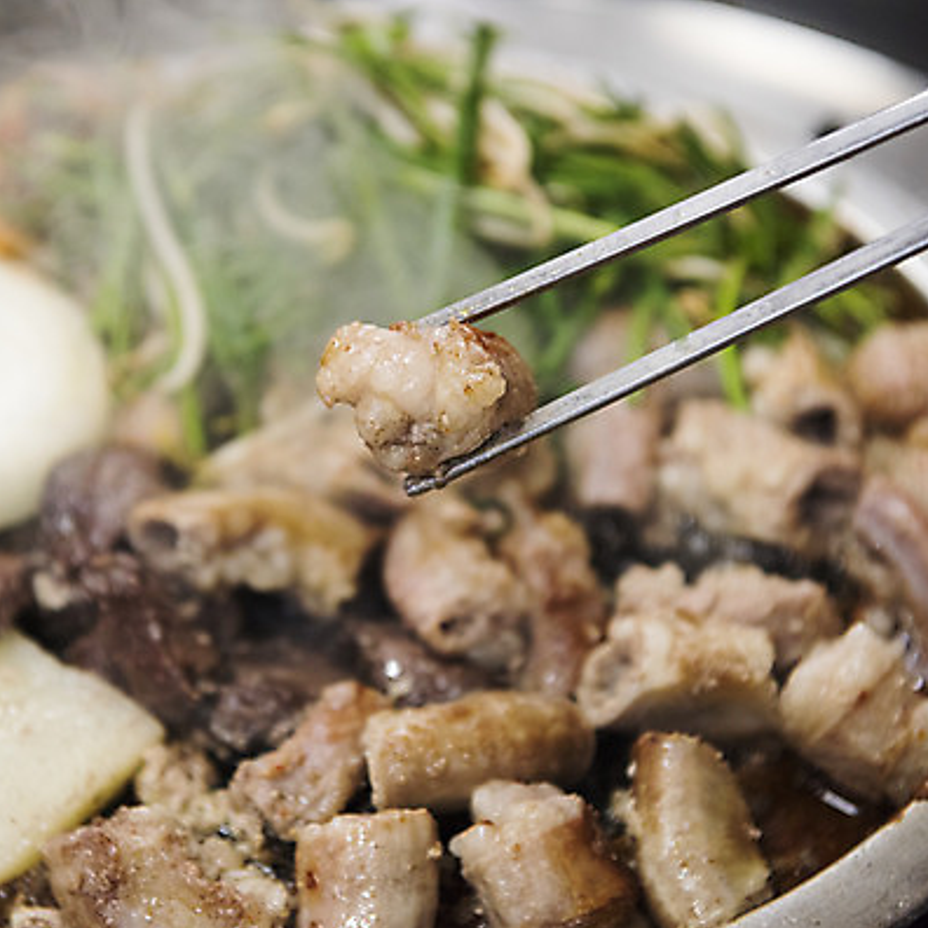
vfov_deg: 19.3
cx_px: 378
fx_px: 2730
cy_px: 466
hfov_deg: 19.3
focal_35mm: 90
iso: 1600
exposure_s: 1/125
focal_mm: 70
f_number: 4
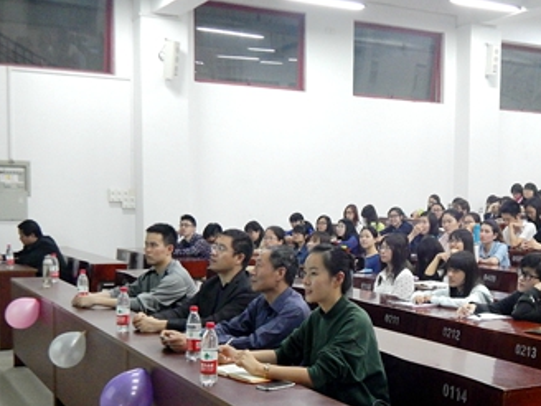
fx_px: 813
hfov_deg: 36.4
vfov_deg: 27.8
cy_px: 285
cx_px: 366
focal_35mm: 52
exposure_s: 1/25
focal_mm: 5.6
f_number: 3.2
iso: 400
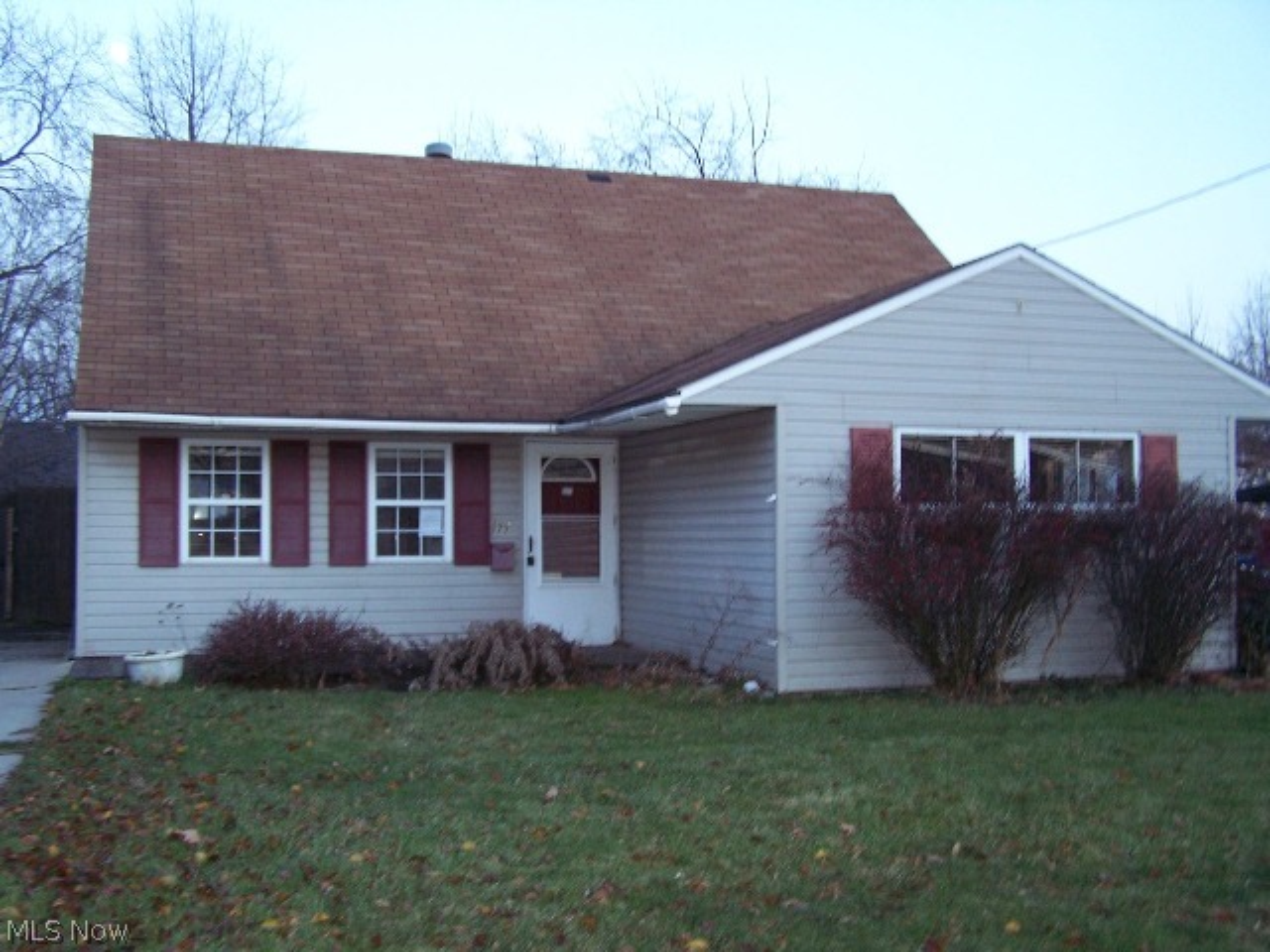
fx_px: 1394
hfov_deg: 49.0
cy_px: 476
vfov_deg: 37.7
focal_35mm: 38
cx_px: 635
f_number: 2.8
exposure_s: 1/20
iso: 160
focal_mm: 6.3
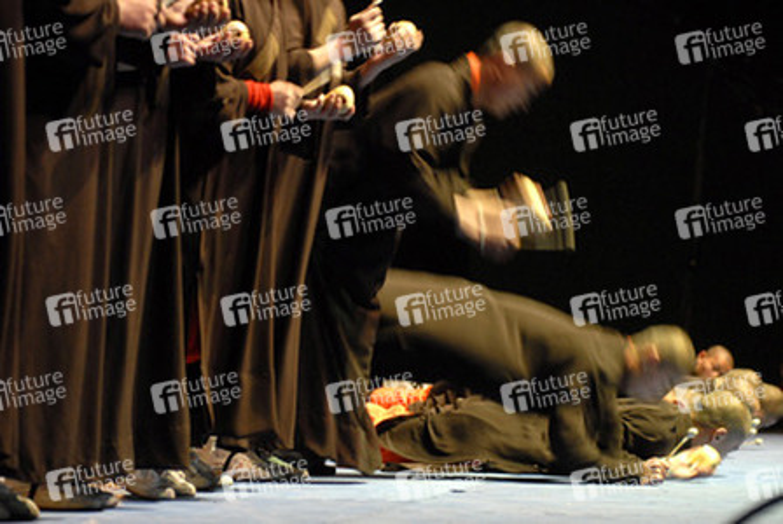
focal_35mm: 120
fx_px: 2613
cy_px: 262
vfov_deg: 11.5
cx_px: 392
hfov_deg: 17.0
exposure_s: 1/50
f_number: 4
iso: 800
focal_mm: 80
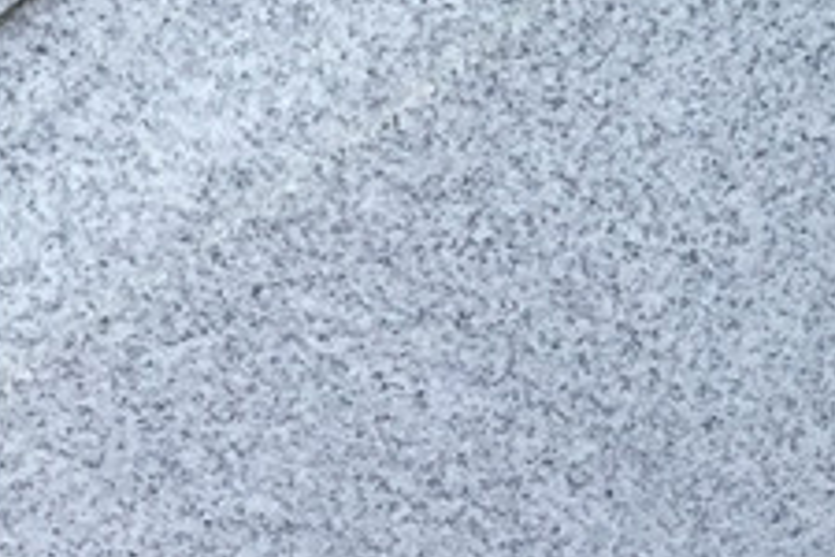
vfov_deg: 10.6
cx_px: 1655
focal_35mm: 129
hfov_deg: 13.6
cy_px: 132
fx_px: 2992
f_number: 2.4
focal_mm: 3.3
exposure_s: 1/345
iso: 25
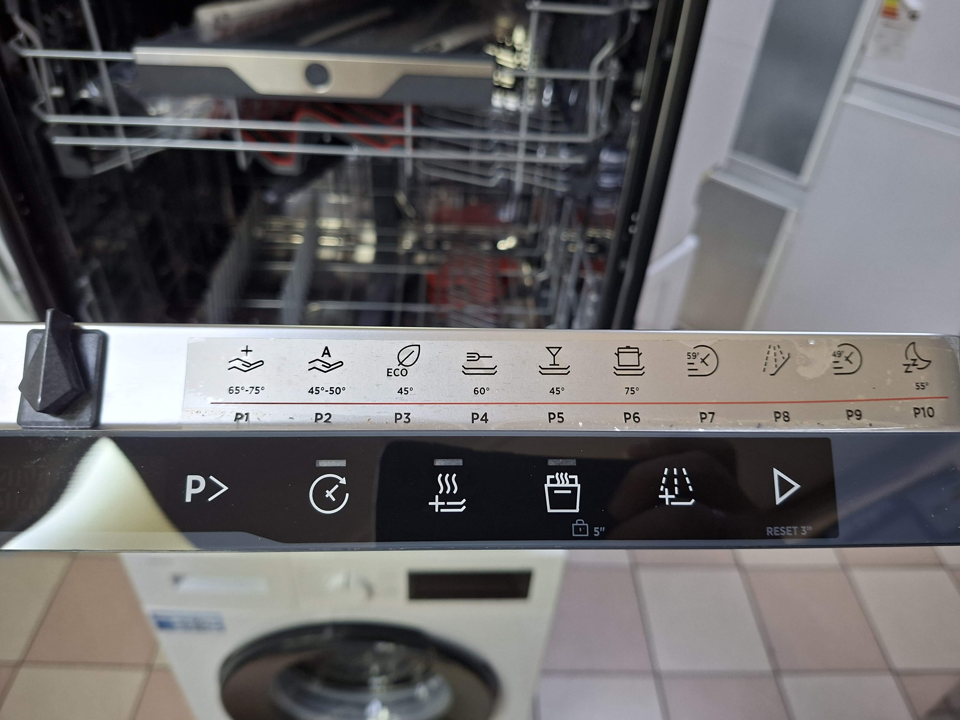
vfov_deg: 58.9
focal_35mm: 23
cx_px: 480
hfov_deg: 73.9
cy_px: 360
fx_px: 638
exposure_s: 1/50
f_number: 1.8
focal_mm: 5.54
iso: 160
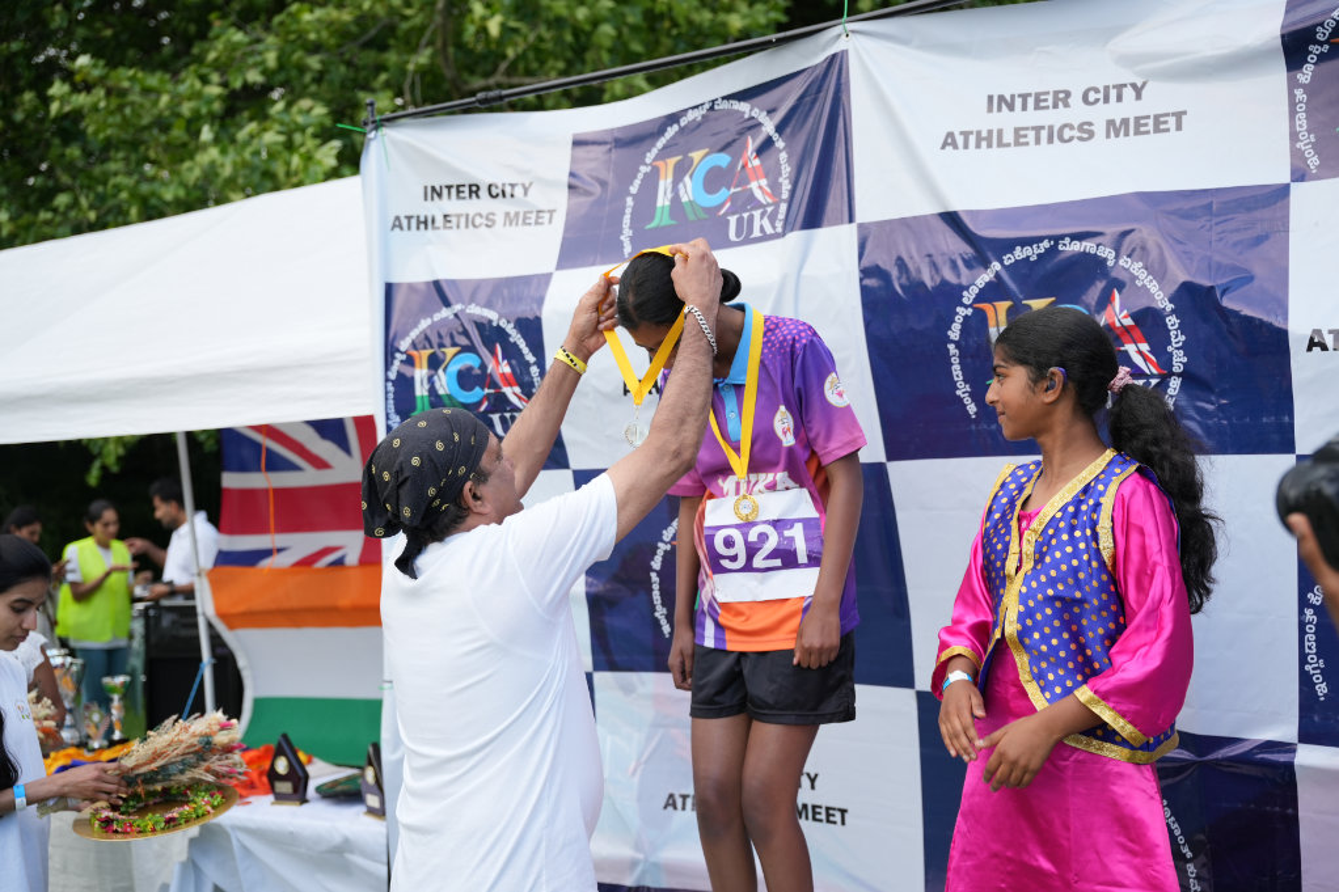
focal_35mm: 39
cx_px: 670
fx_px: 1447
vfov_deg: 34.3
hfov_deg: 49.7
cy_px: 446
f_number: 2.8
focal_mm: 38.9
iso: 250
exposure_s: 1/800
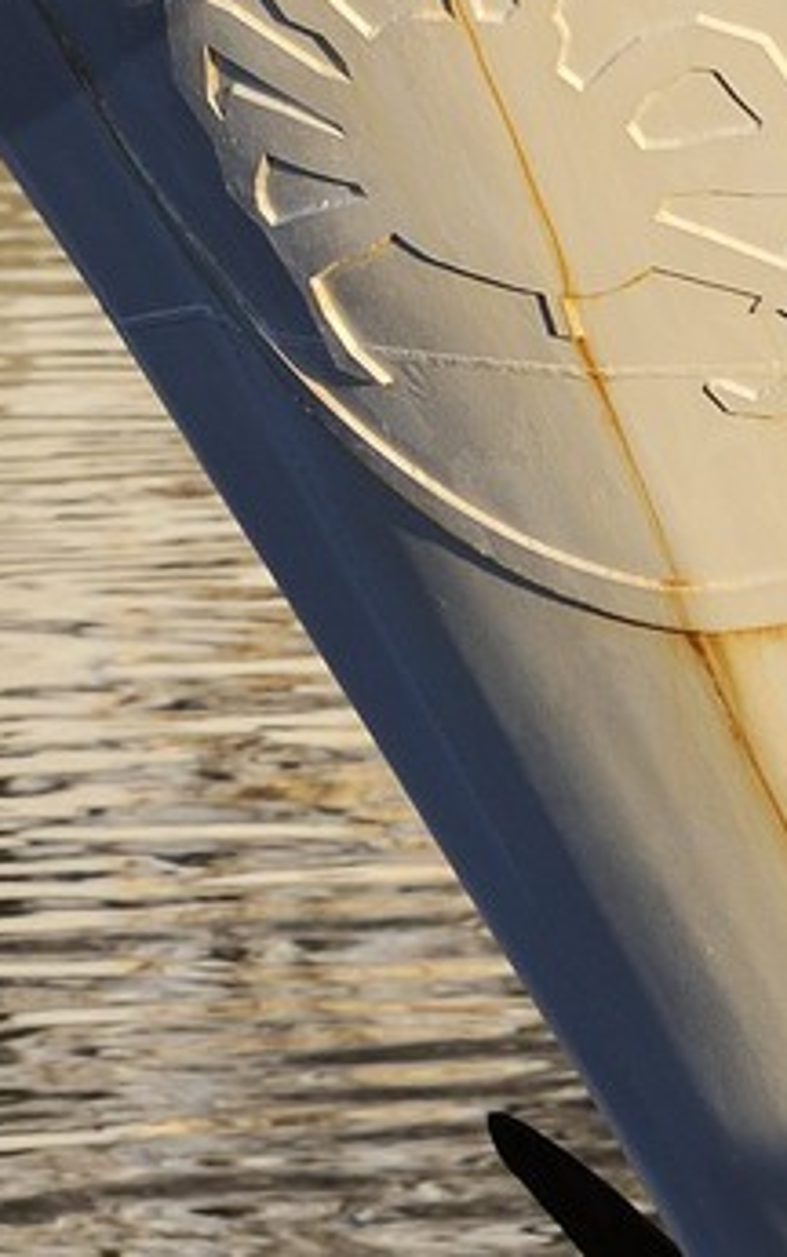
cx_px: -536
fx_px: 18782
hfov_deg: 2.4
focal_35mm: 548
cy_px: -871
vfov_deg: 3.8
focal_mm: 116
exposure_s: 1/400
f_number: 9
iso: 200
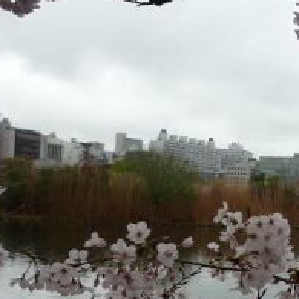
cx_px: 288
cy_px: 210
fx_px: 586
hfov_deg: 27.2
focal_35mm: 60
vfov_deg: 28.3
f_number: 2.8
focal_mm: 4.4
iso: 100
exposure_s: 1/400
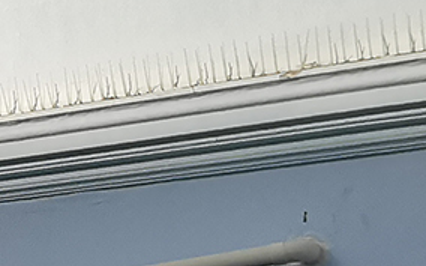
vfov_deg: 10.6
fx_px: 1415
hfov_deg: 15.5
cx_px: -252
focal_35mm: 122
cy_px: 266
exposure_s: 1/545
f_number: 2.2
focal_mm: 2.26
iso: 50
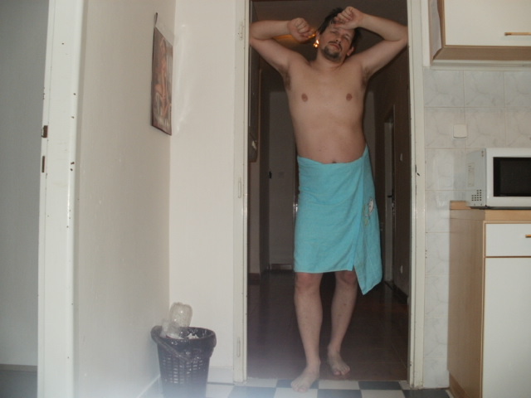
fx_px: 552
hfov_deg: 51.4
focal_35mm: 36
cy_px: 199
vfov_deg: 39.7
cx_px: 266
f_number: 3.5
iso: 125
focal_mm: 6.3
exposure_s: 1/30
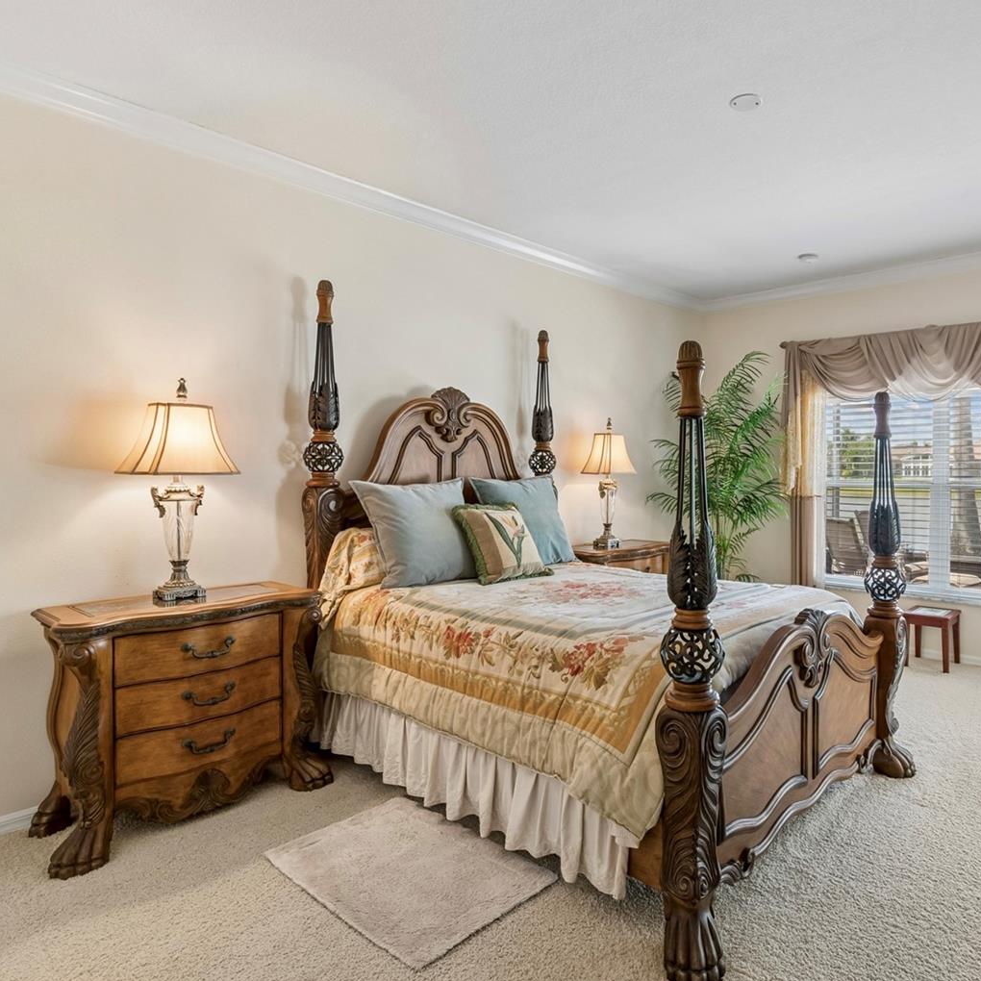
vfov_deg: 74.8
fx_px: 641
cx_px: 630
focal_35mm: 20
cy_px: 490
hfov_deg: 73.2
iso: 100
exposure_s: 1/15
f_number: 7.1
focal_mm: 10
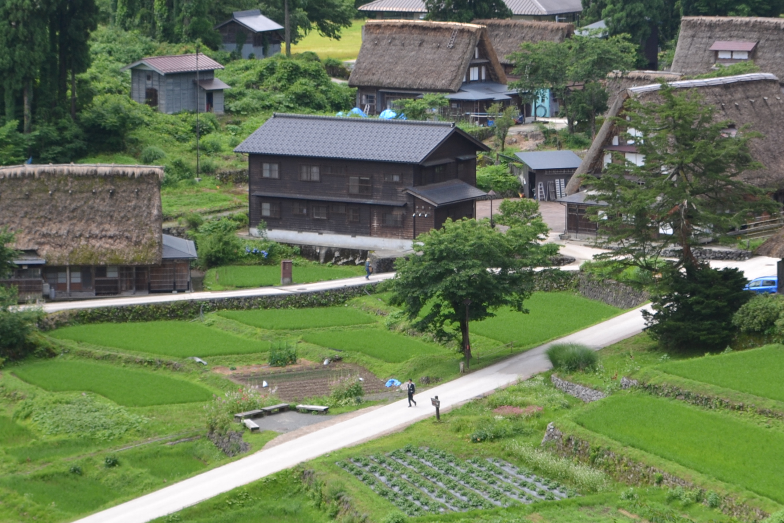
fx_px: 3180
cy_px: 86
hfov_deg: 14.0
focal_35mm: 146
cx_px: 485
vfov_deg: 9.4
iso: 100
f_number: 5.6
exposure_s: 1/125
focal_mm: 50
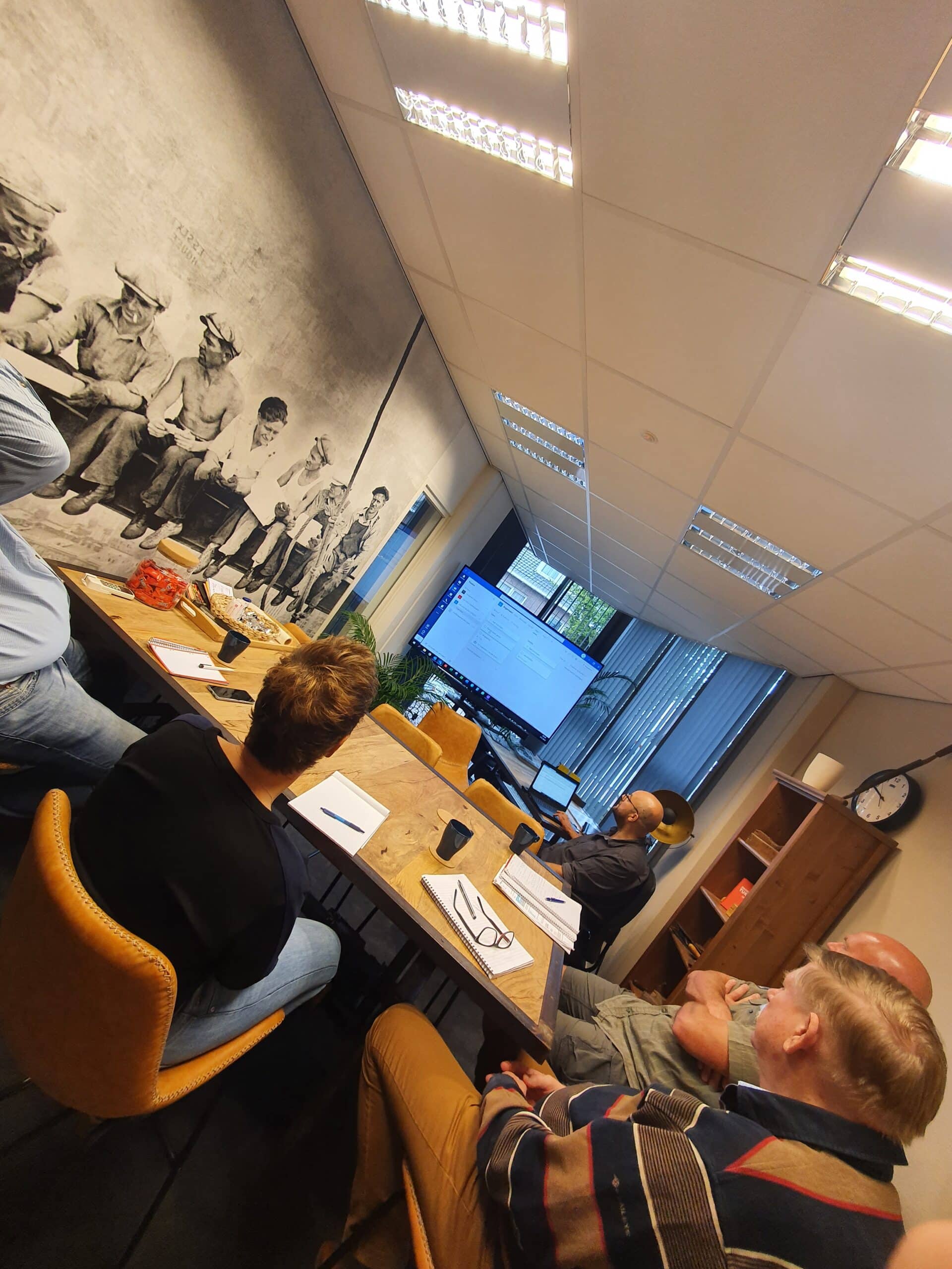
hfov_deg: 89.9
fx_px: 477
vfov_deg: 106.2
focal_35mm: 13
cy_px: 634
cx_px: 476
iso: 80
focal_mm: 1.8
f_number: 2.2
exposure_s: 1/50
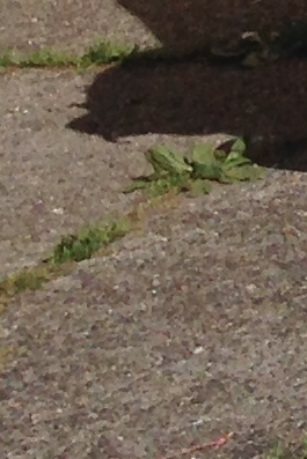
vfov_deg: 7.0
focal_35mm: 282
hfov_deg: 4.3
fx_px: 3604
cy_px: -576
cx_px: 1514
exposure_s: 1/3012
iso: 50
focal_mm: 4.12
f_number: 2.4
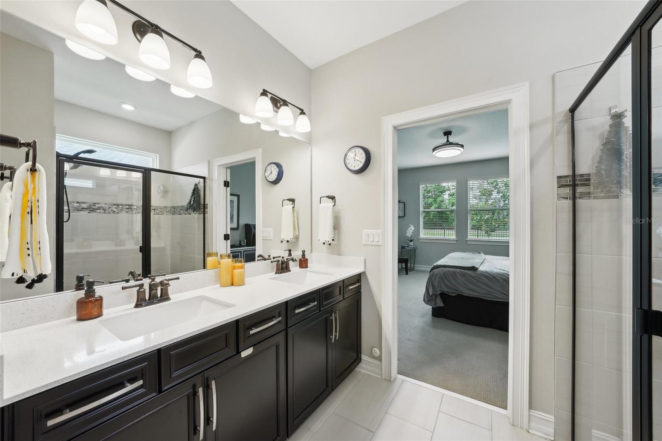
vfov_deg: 85.4
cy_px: 220
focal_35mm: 13
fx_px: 239
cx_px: 331
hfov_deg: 108.3
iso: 640
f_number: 8
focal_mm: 13
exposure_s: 1/60
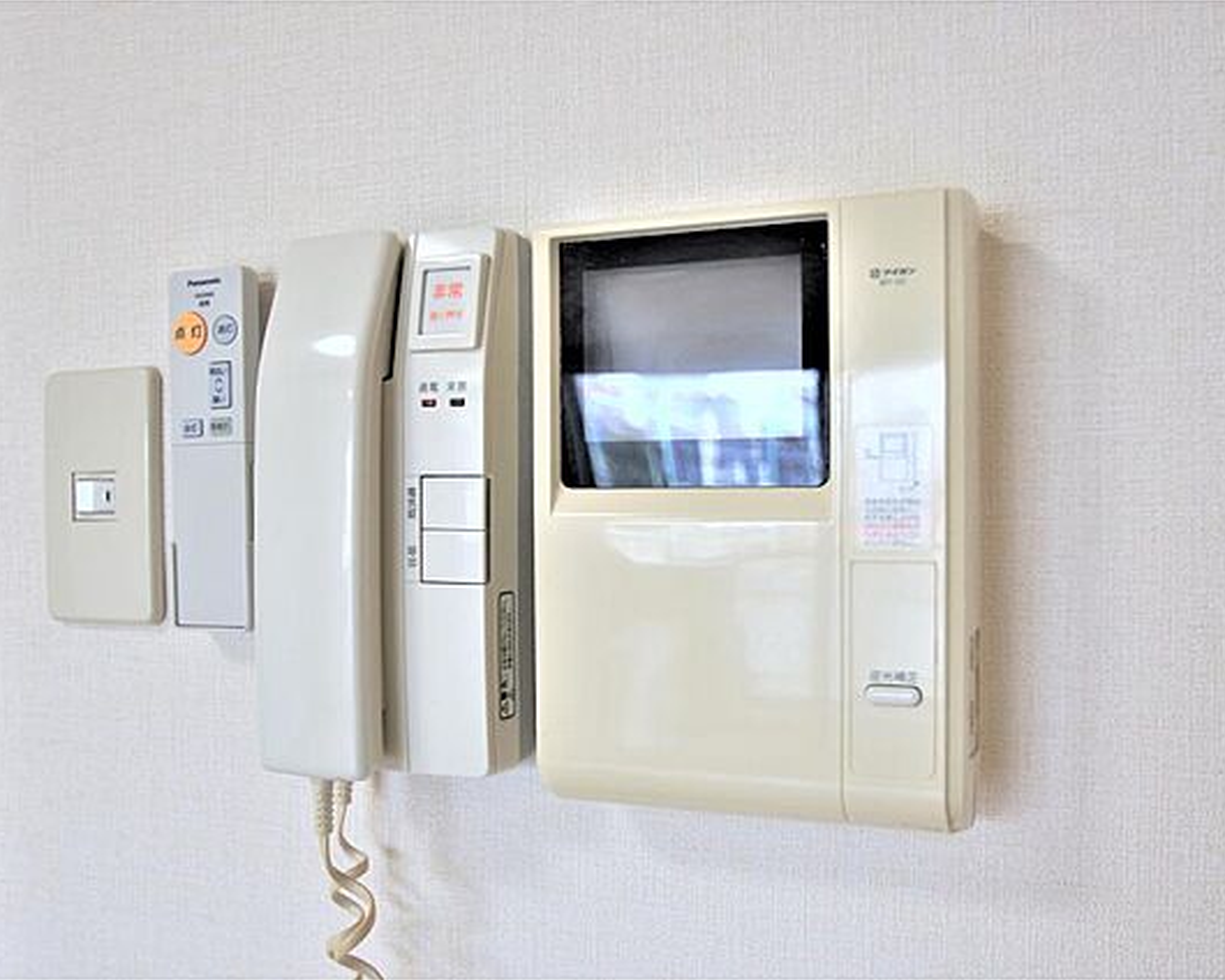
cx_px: 615
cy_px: 490
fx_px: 1233
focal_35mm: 34
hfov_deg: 52.8
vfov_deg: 43.4
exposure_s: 1/40
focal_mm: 20
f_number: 4.5
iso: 100
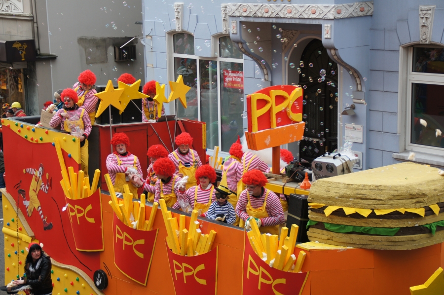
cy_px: 148
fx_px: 924
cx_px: 222
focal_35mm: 75
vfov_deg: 18.1
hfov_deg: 27.0
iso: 250
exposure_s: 1/80
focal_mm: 50
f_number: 4.5
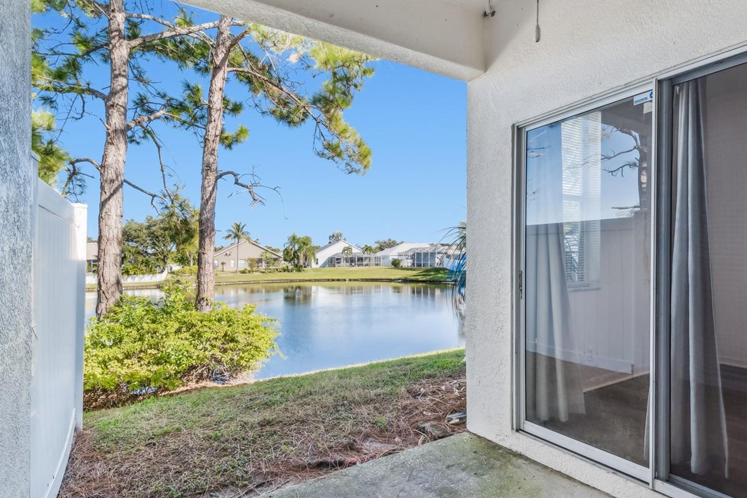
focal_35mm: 19
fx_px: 394
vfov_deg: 64.4
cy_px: 275
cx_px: 400
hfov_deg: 86.8
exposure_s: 1/250
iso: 100
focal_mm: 10
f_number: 7.1
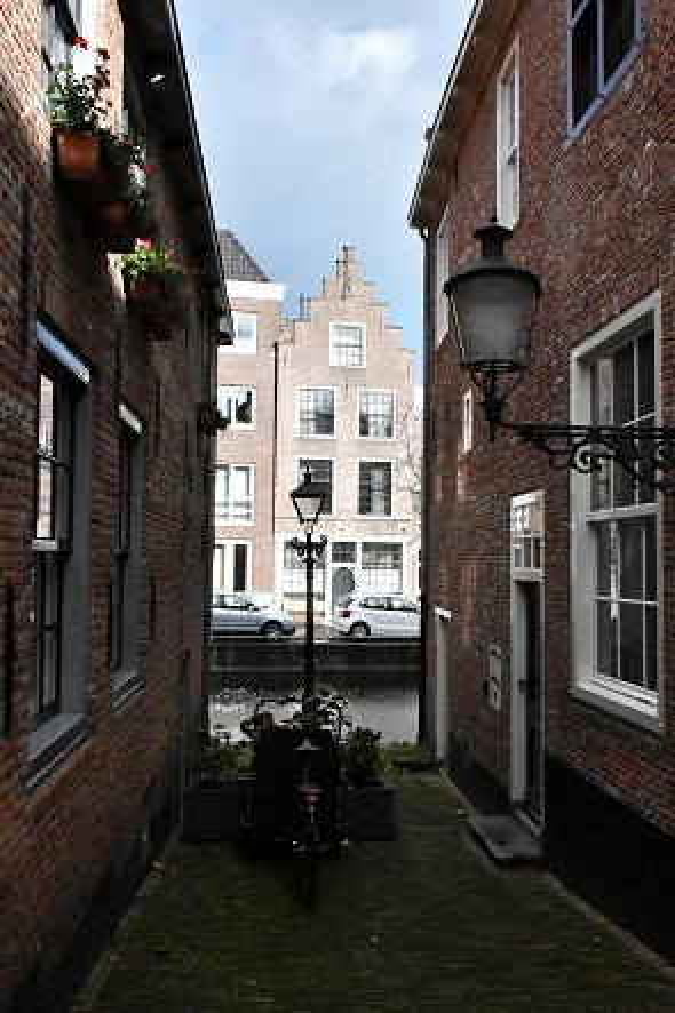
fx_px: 929
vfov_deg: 57.2
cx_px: 338
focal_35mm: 33
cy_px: 506
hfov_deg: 39.9
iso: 5000
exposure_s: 1/8000
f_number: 11
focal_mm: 22
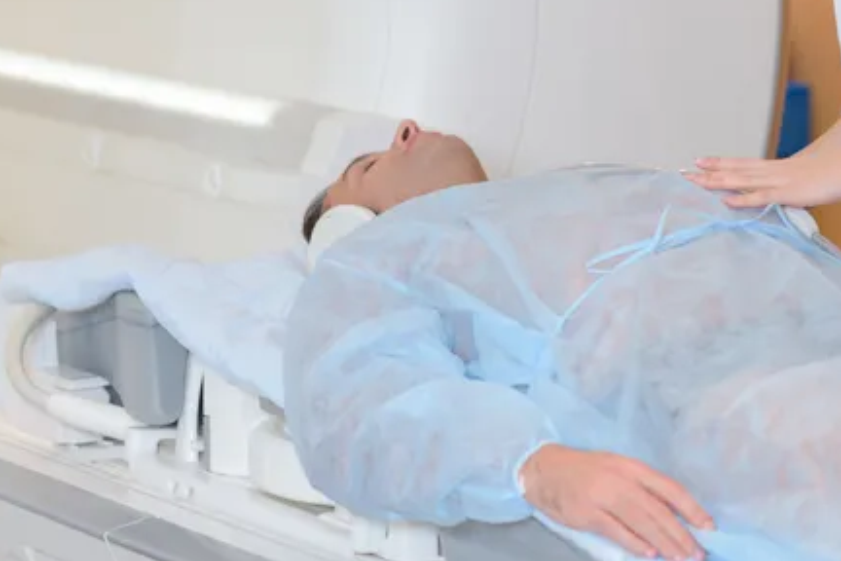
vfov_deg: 7.7
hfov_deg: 11.6
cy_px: 72
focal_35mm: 177
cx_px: 498
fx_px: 4135
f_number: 2.8
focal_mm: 85
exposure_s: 1/80
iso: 250
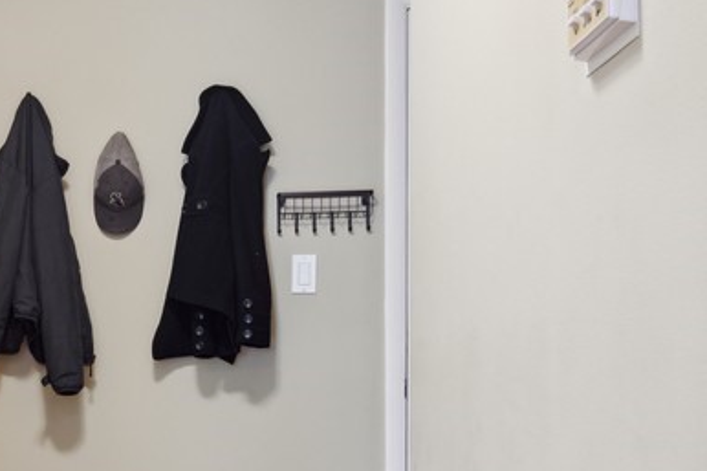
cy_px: 365
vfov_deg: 23.9
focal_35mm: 56
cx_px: -22
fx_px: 1099
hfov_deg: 32.4
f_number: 8
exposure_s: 1/6
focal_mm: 16
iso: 200
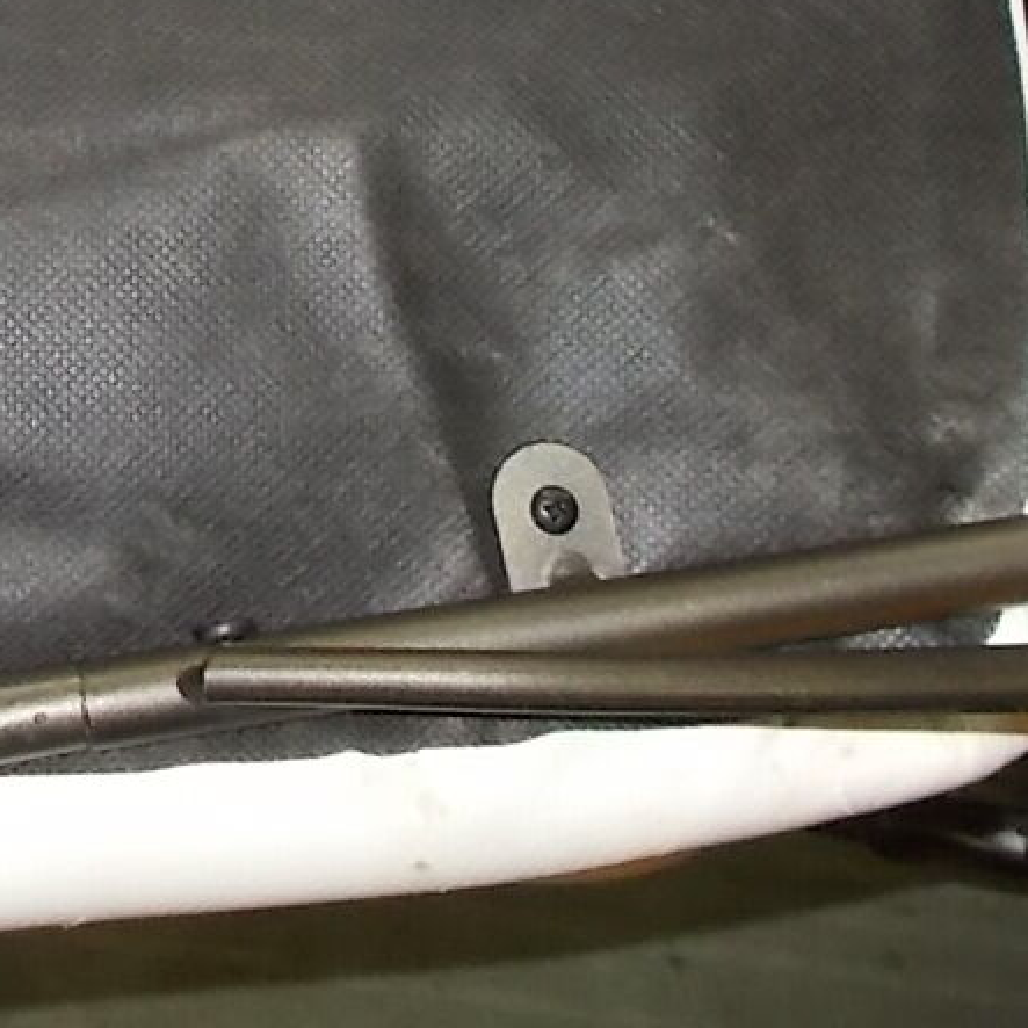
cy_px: -253
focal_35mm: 83
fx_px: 2789
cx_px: -81
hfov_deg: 20.0
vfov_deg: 19.5
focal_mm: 4.6
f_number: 3.2
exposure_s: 1/25
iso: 200
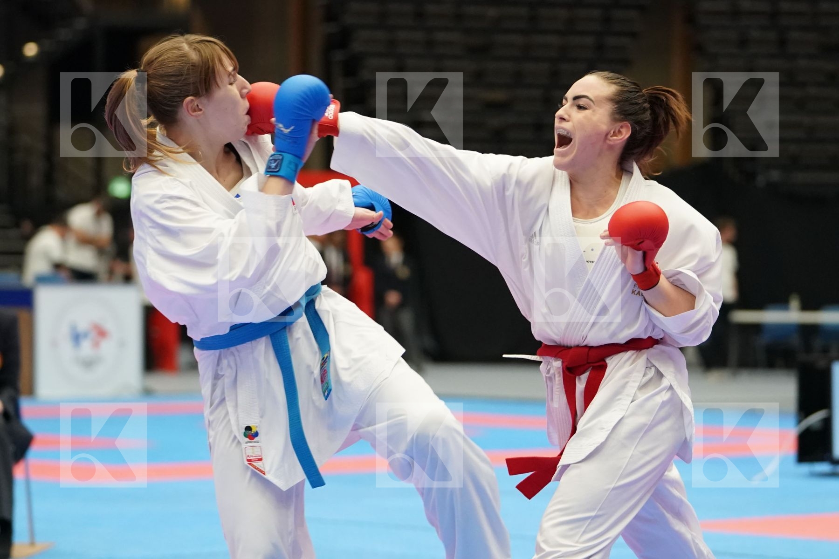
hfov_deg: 14.4
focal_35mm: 142
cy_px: 280
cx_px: 420
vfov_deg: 9.7
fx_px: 3309
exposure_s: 1/1000
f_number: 2.8
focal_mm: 95
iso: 4000
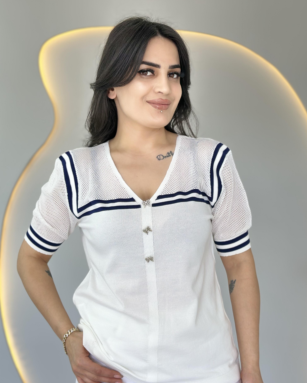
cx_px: 156
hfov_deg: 29.7
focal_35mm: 51
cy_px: 199
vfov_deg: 36.7
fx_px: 579
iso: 64
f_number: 1.78
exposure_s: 1/103
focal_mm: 6.86
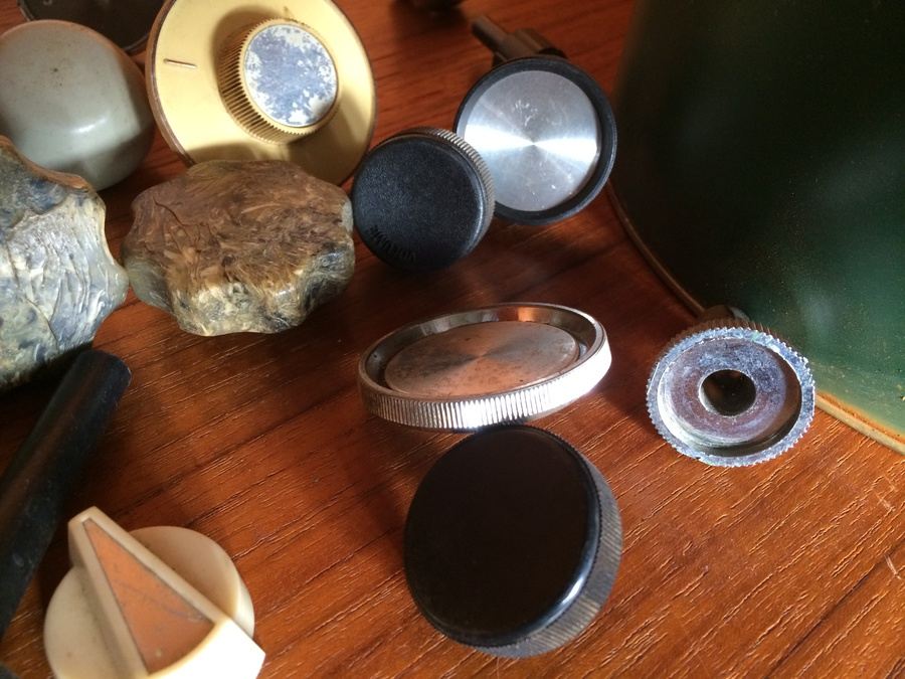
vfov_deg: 46.8
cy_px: 340
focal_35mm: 30
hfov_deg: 60.0
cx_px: 452
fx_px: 784
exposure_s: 1/30
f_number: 2.2
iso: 200
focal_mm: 4.12
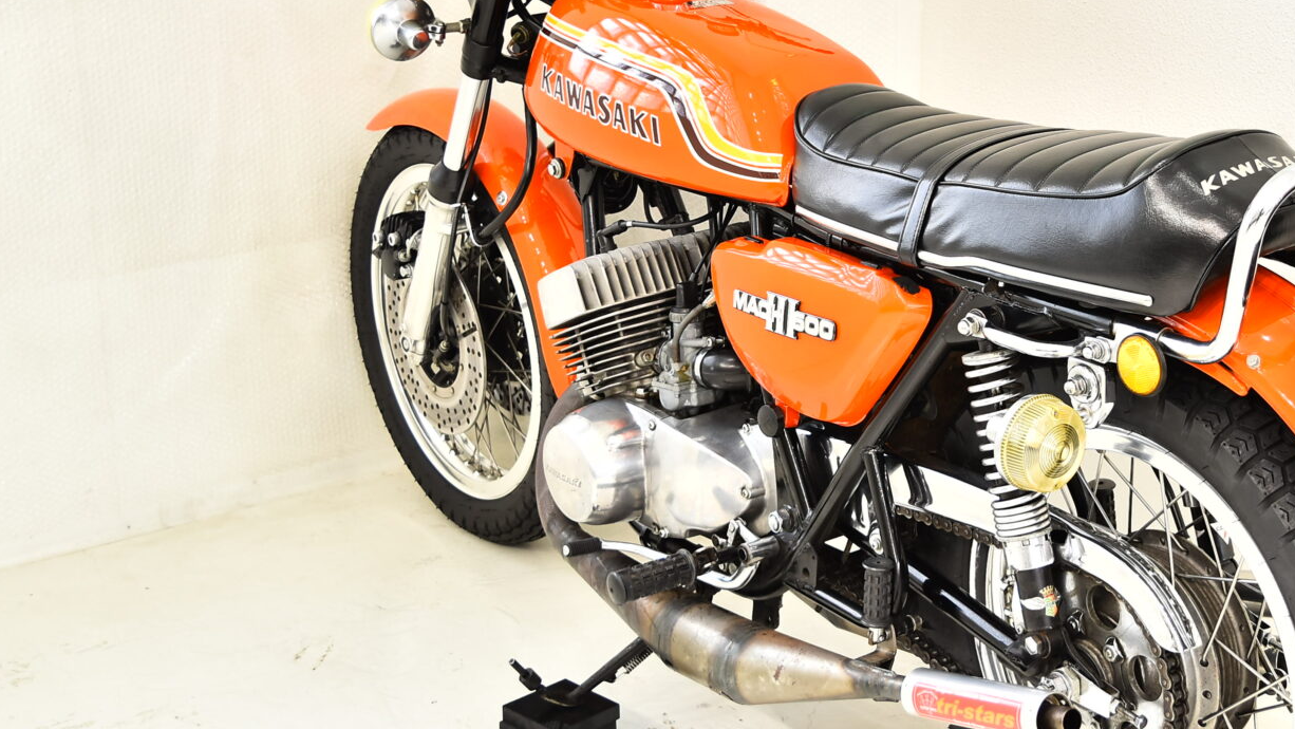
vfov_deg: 18.8
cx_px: 885
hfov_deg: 32.5
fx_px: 2198
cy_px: 290
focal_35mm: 64
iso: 160
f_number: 4
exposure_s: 1/20
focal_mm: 26
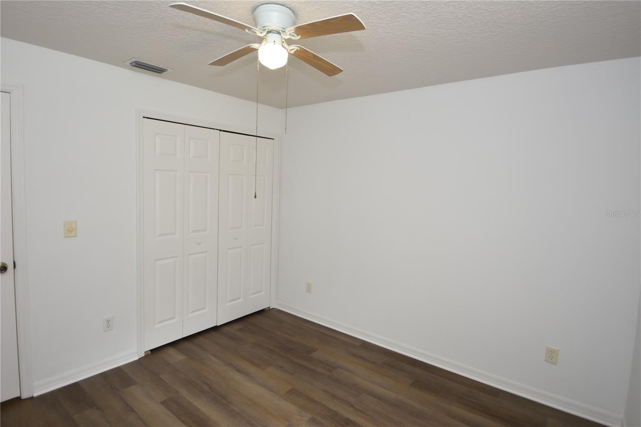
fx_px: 320
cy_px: 214
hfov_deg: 90.0
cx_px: 320
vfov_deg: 67.4
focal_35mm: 18
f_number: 4
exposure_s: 1/60
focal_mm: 12
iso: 280
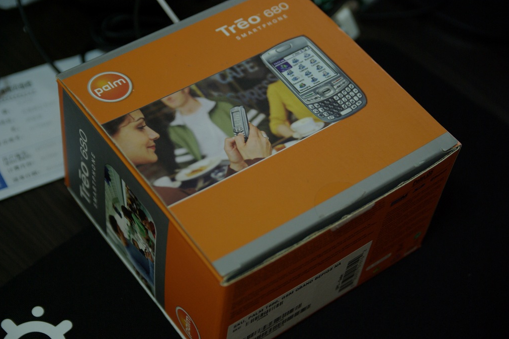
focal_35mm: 76
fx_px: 1074
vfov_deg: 17.9
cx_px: 252
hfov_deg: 26.7
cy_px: 171
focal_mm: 50
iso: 400
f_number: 2.8
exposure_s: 1/25
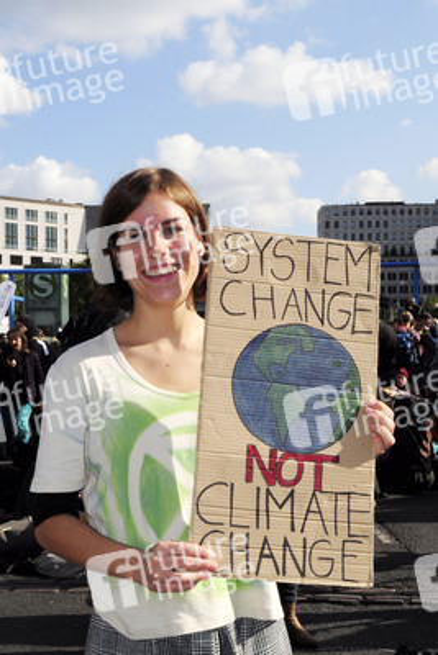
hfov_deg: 25.1
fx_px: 985
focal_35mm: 54
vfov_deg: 36.9
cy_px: 328
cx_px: 219
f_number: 29
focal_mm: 36
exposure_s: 1/200
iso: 640
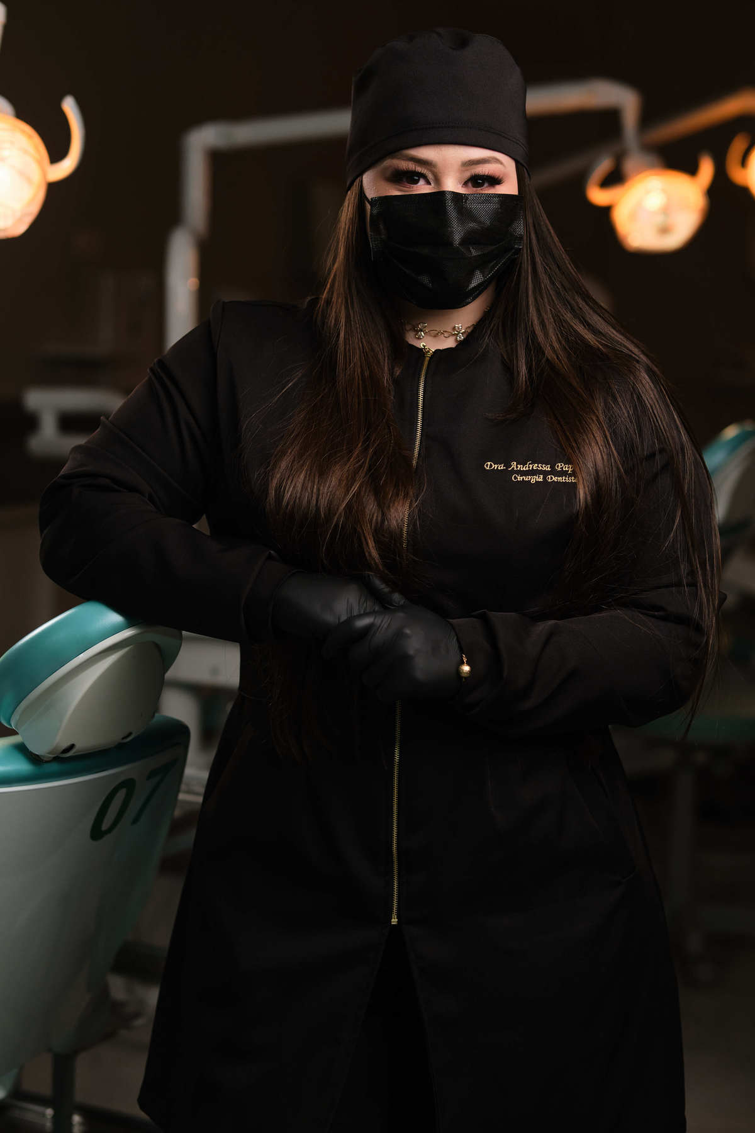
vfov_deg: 27.0
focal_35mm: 75
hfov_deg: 18.2
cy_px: 566
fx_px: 2359
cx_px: 378
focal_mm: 50
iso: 200
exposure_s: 1/250
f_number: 2.2
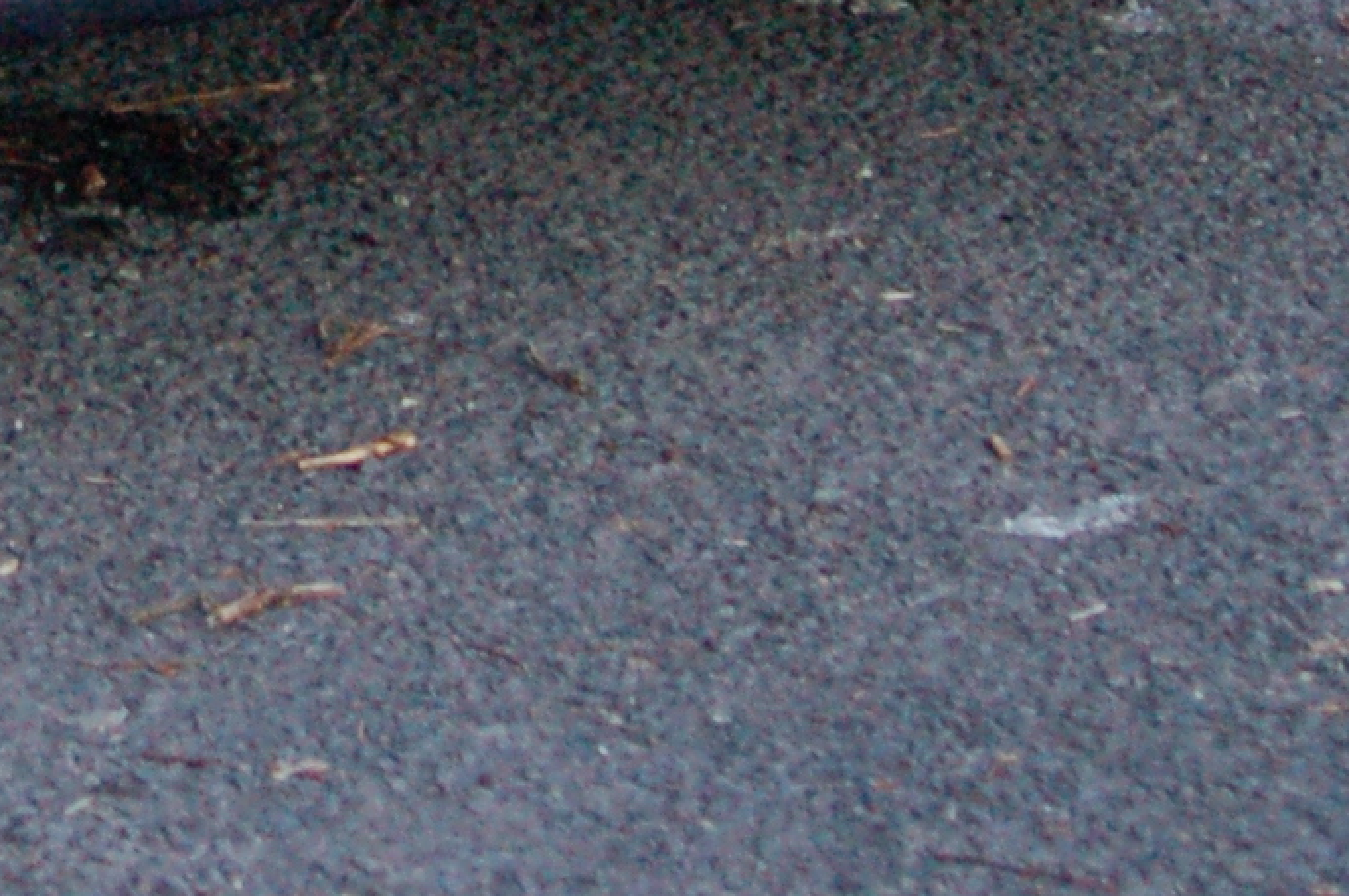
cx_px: -1013
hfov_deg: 10.5
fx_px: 6926
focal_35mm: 185
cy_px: -975
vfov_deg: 7.1
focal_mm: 28
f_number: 3.3
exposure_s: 1/25
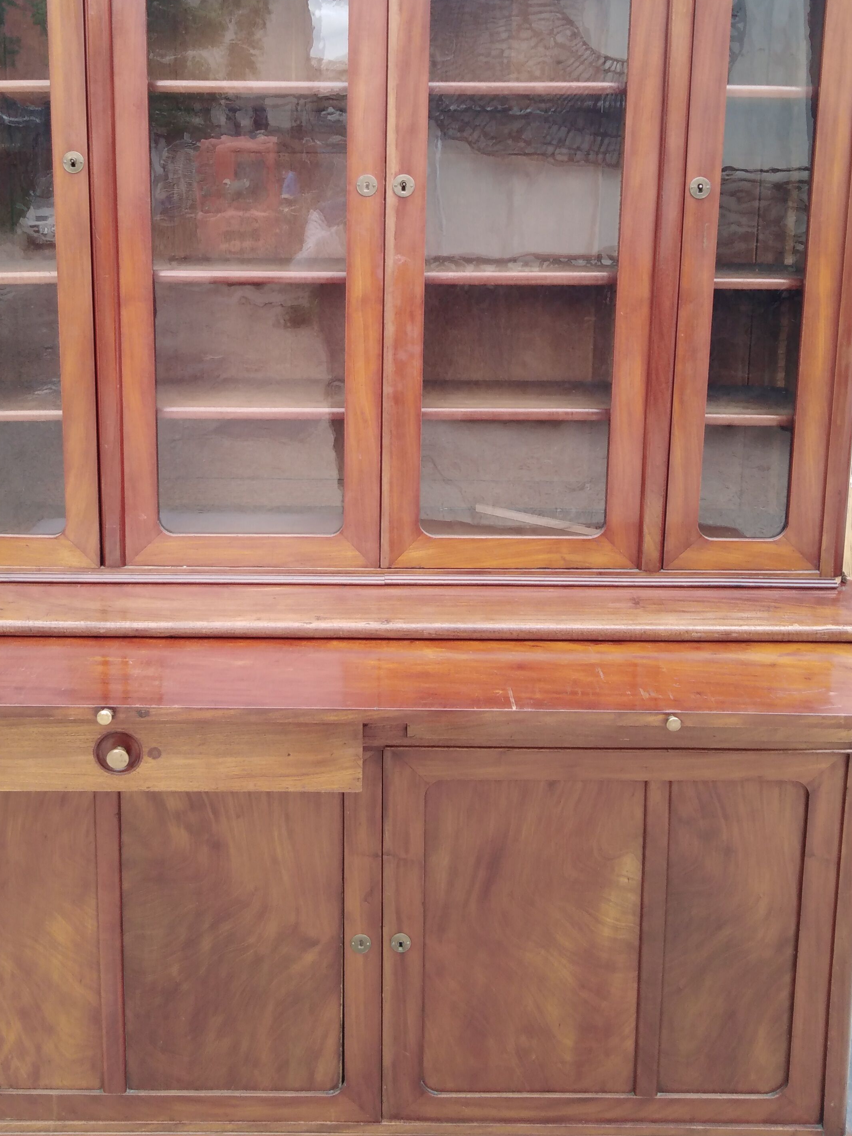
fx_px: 1247
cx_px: 371
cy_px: 384
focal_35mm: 38
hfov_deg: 37.7
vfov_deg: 48.2
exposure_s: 1/100
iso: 108
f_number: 2.2
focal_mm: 3.46
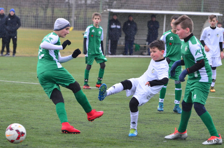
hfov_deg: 8.3
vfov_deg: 5.5
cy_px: 74
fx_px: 1537
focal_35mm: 248
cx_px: 112
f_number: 5.6
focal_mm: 165
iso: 1600
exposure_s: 1/500
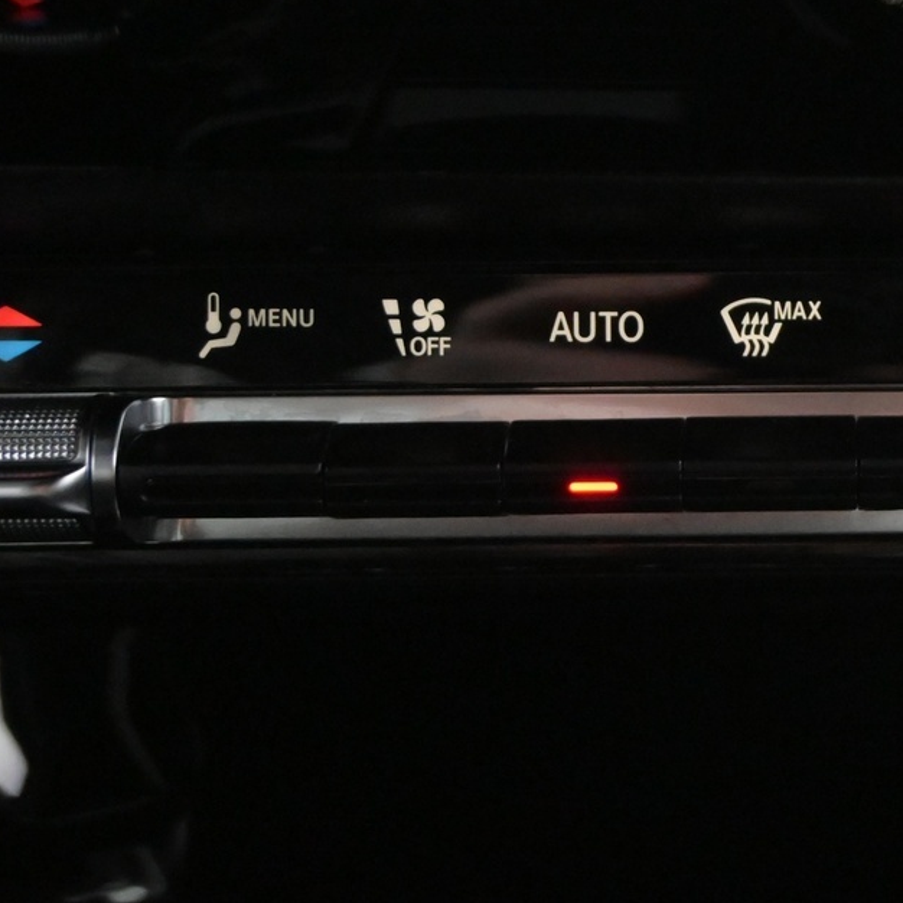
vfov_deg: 17.6
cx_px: 1036
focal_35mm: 99
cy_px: 355
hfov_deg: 16.9
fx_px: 2922
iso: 6400
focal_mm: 30
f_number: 4.8
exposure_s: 1/50
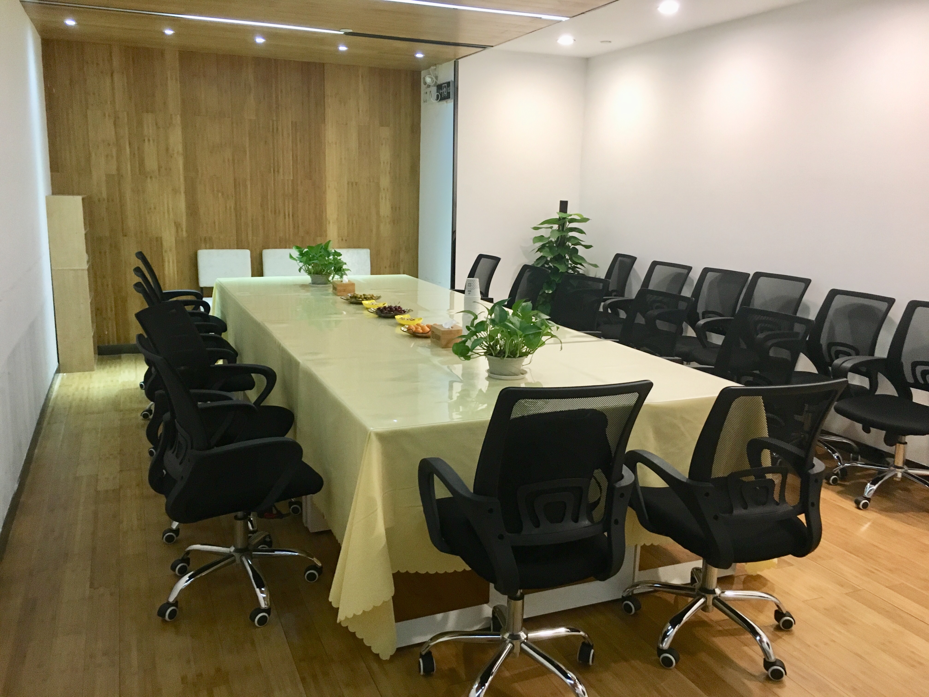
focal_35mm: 29
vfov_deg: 48.2
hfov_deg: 61.7
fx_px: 778
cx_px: 464
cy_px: 348
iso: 160
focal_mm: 4.15
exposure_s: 1/33
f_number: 2.2
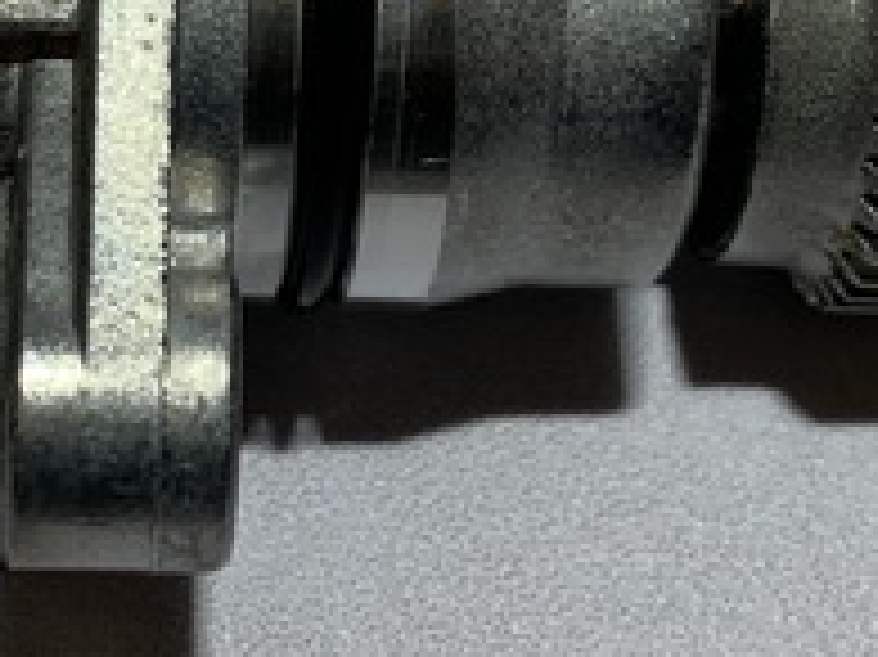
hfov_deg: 19.2
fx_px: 2586
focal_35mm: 102
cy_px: 2
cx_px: 311
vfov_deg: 14.3
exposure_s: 1/122
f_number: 1.8
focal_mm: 4.25
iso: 25
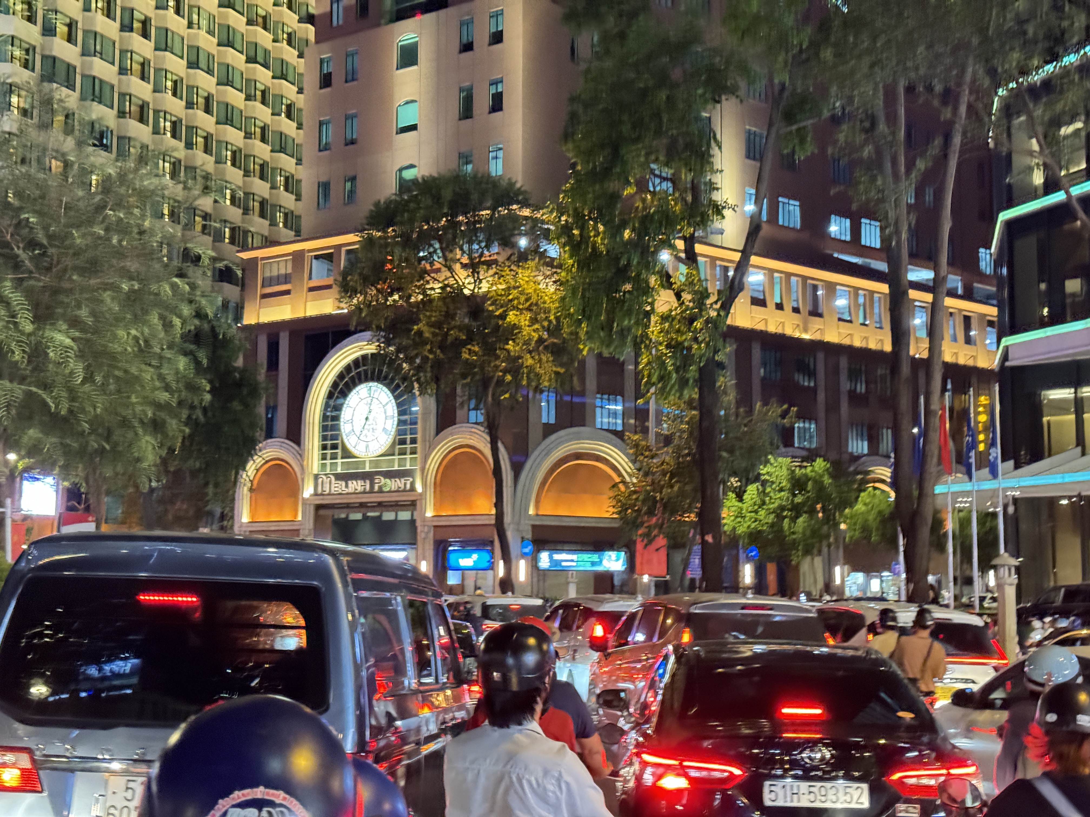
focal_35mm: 48
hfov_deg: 39.7
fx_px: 1511
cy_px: 408
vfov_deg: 30.3
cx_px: 545
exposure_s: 1/20
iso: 640
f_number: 1.78
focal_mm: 6.86
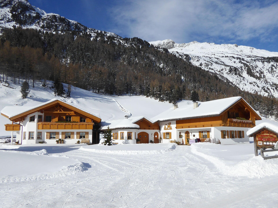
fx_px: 201
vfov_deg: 54.9
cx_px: 139
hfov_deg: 69.4
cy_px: 104
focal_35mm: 25
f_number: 4.5
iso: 100
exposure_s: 1/1600
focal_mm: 4.3
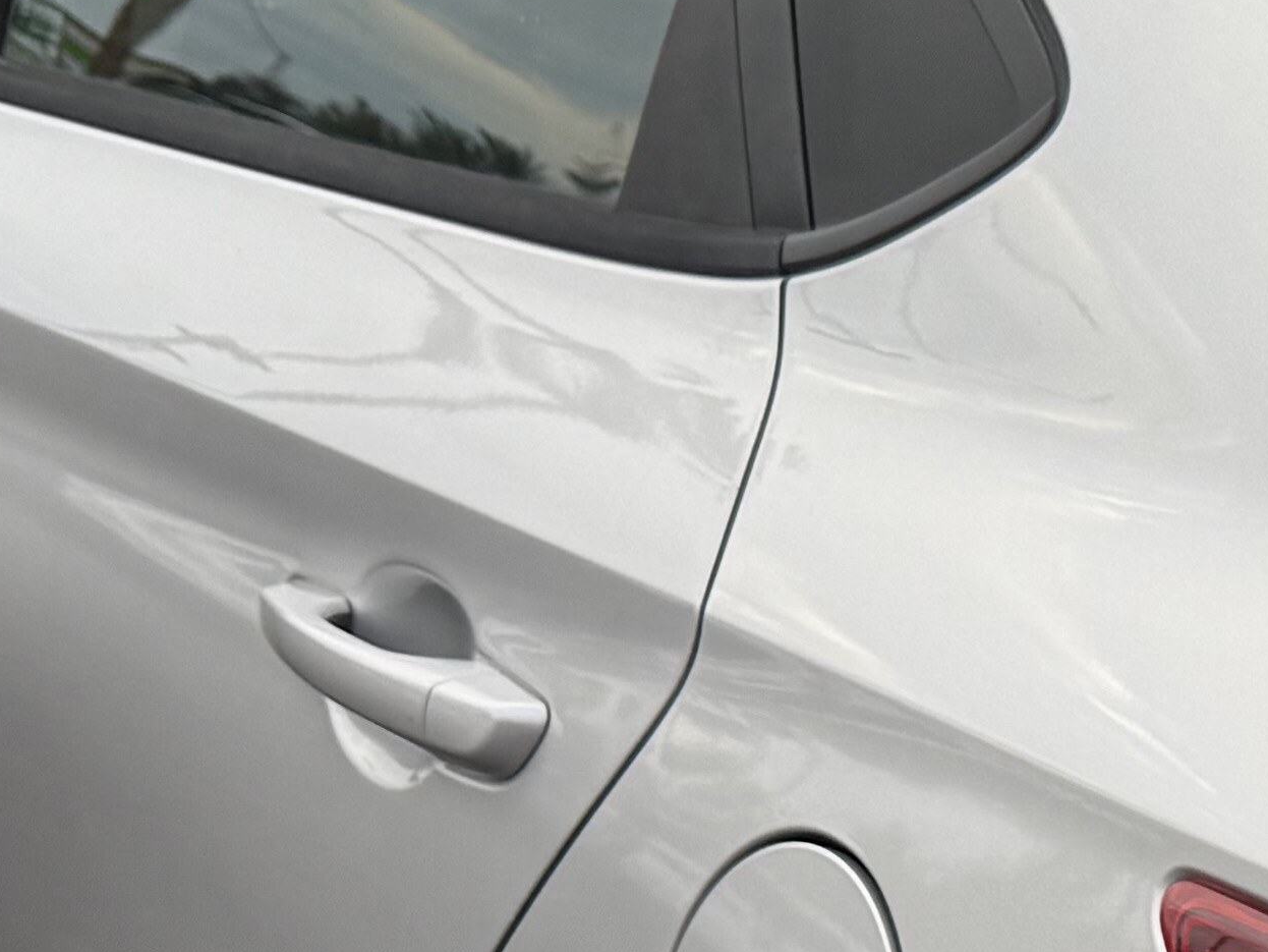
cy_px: 1336
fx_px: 4030
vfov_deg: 12.9
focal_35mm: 110
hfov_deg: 16.4
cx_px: 1884
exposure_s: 1/309
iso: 80
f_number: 1.78
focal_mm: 6.76
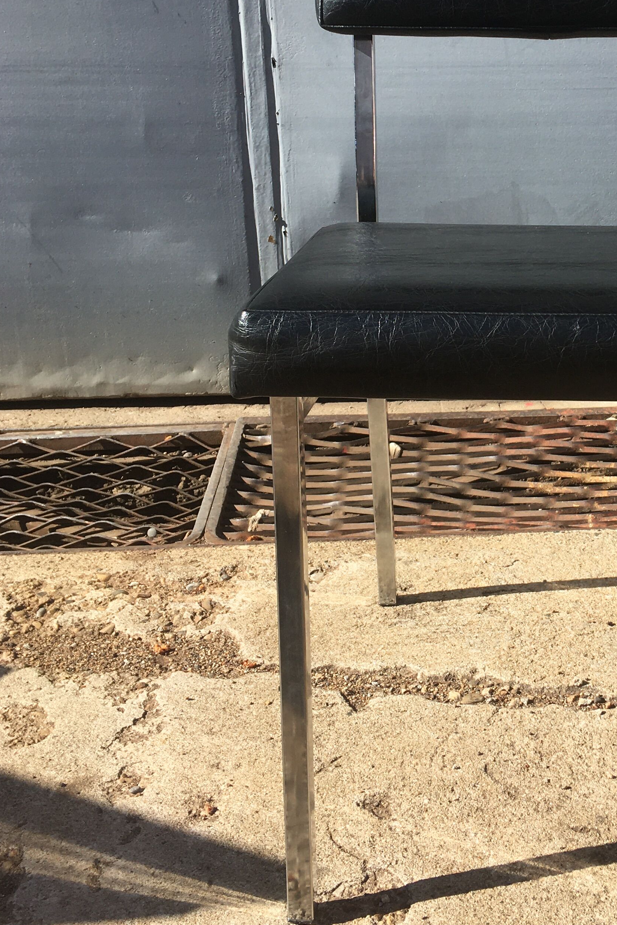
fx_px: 1259
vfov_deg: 39.9
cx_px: 530
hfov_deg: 26.8
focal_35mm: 49
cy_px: 308
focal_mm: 4.15
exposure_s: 1/962
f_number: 2.2
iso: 25
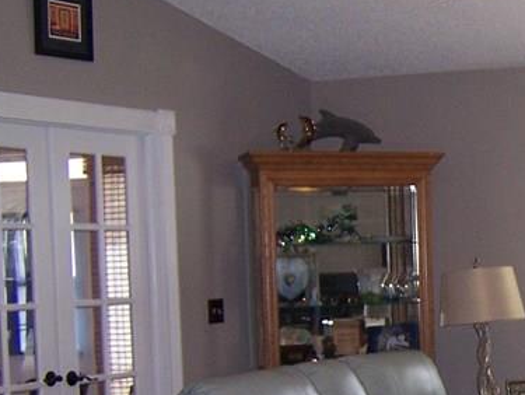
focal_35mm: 90
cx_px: 652
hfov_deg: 20.2
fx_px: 1366
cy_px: 343
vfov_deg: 16.3
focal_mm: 5.5
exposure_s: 1/60
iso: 140
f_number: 2.8
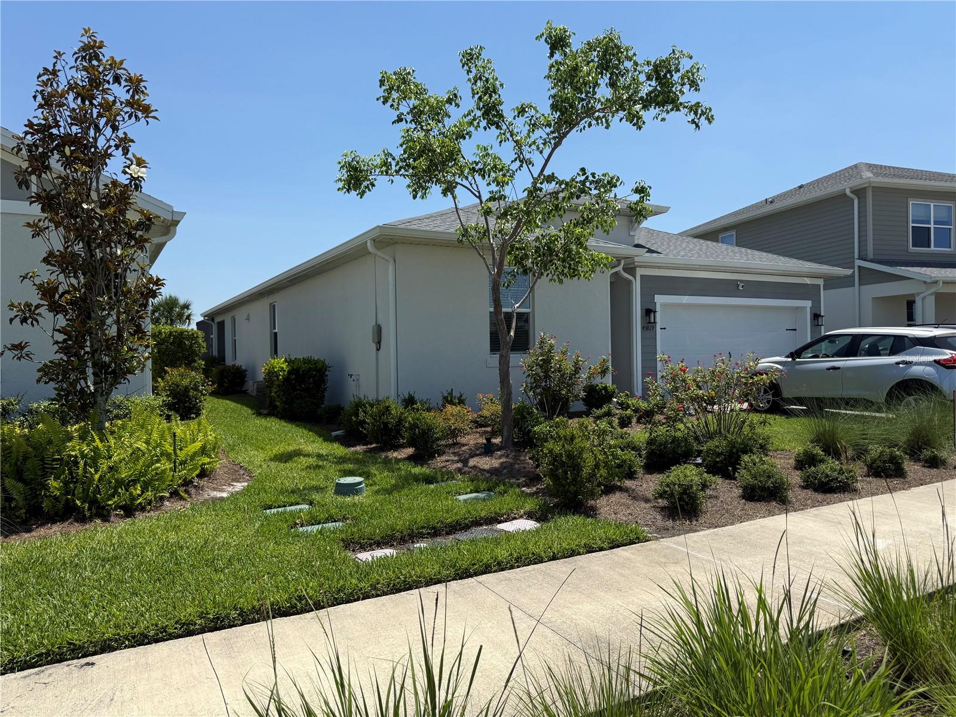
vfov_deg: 56.8
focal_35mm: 24
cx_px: 478
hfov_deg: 71.6
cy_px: 358
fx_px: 663
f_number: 1.78
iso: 80
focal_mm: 6.76
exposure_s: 1/5319
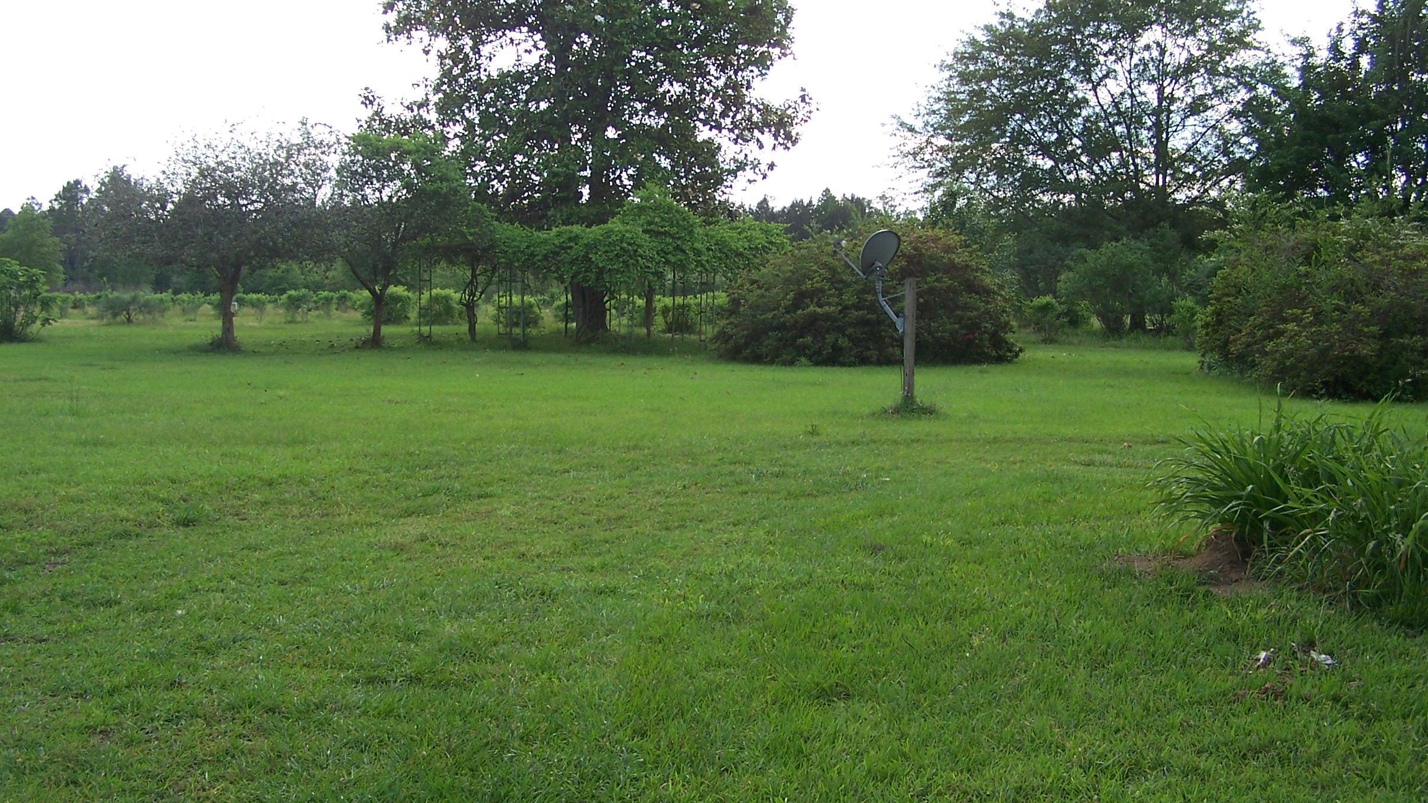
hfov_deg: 46.4
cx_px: 746
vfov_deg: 27.1
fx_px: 1666
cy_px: 361
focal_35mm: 44
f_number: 2.8
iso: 80
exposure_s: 1/400
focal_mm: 6.3
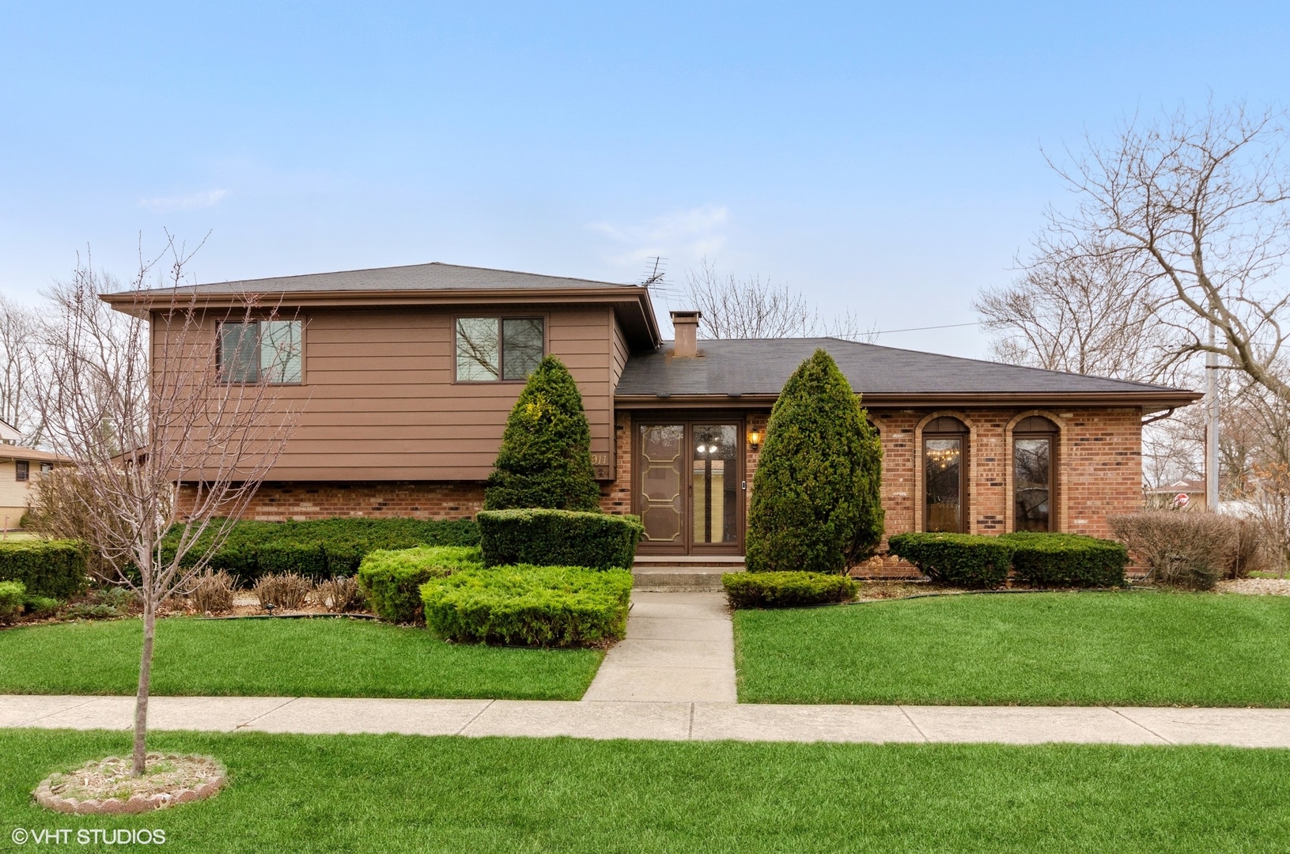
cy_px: 427
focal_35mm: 30
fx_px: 1073
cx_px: 645
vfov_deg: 43.4
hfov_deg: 62.0
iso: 100
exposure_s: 1/125
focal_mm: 20
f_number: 9
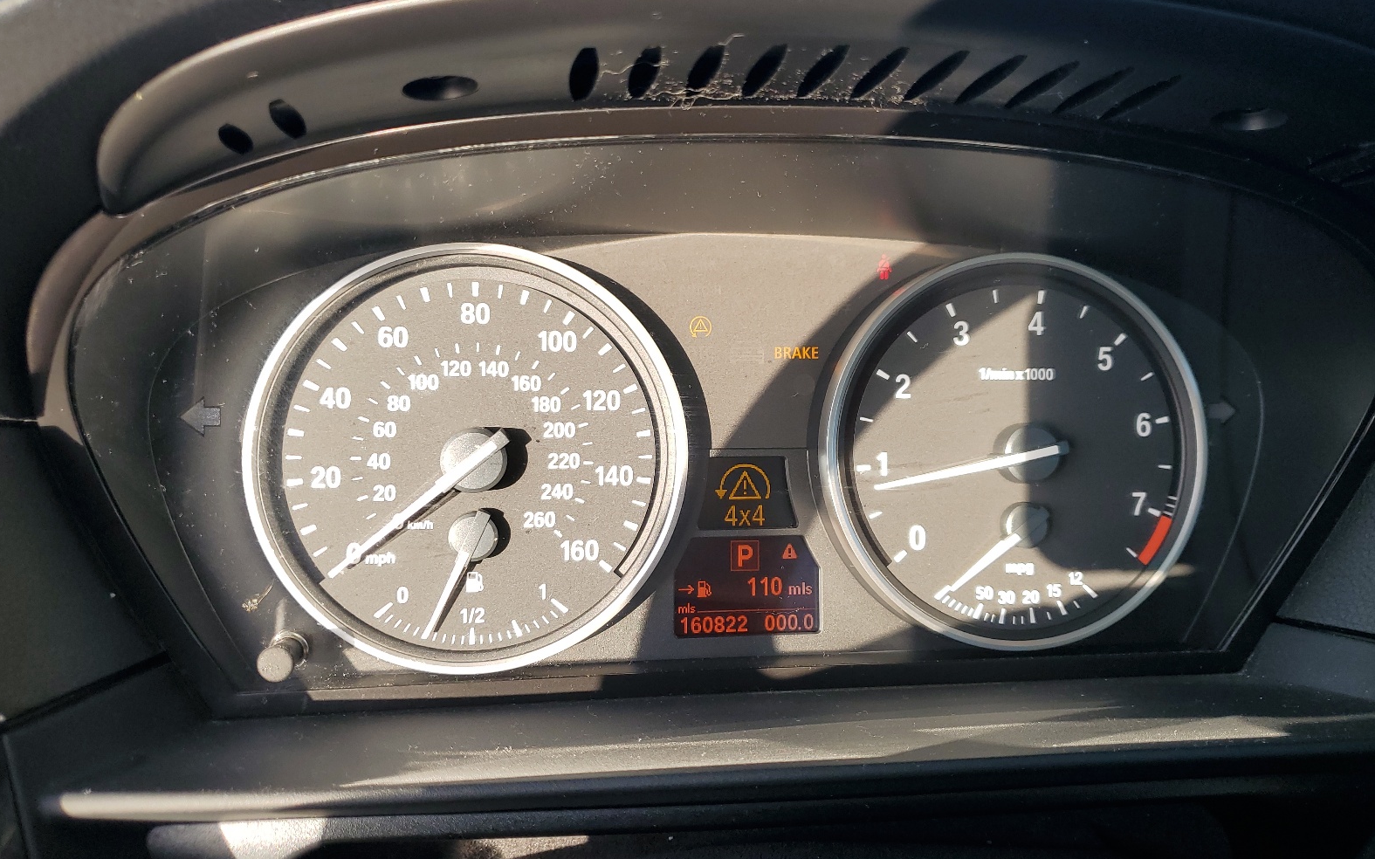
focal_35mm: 28
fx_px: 1049
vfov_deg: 44.5
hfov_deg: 66.5
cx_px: 692
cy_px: 424
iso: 50
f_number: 1.5
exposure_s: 1/357
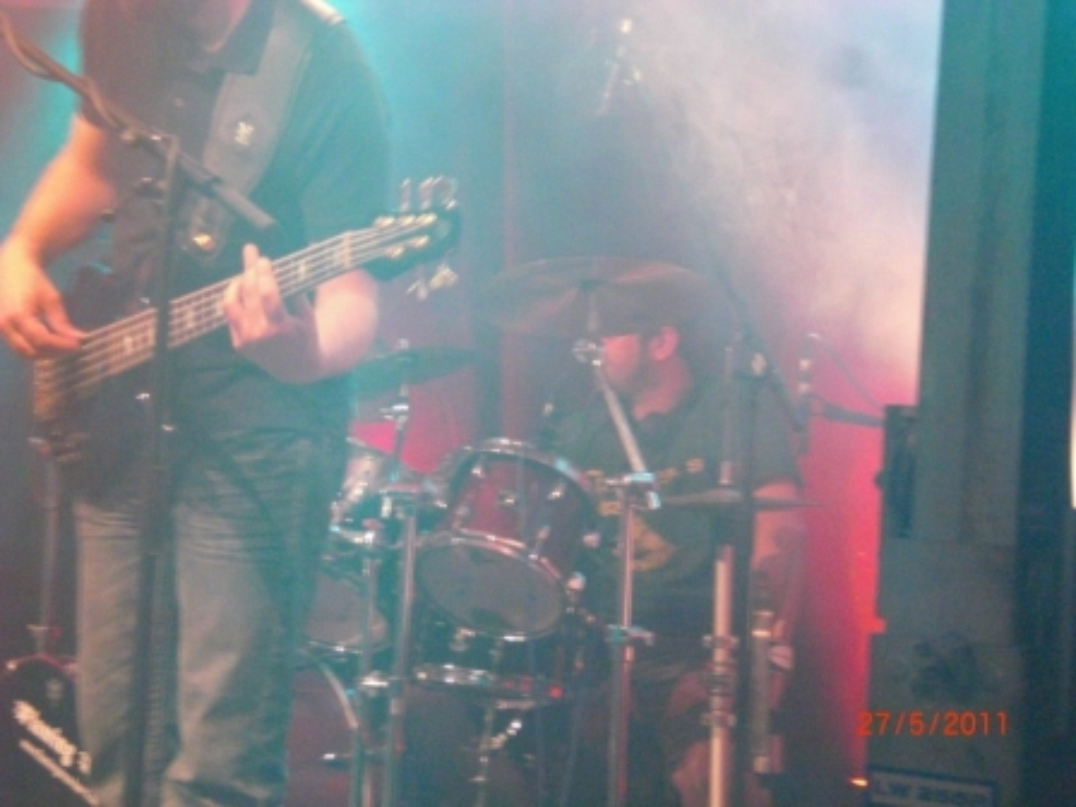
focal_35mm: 114
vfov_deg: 13.0
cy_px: 404
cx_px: 538
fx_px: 3544
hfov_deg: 17.3
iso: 800
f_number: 5.9
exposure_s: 1/8
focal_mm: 18.9
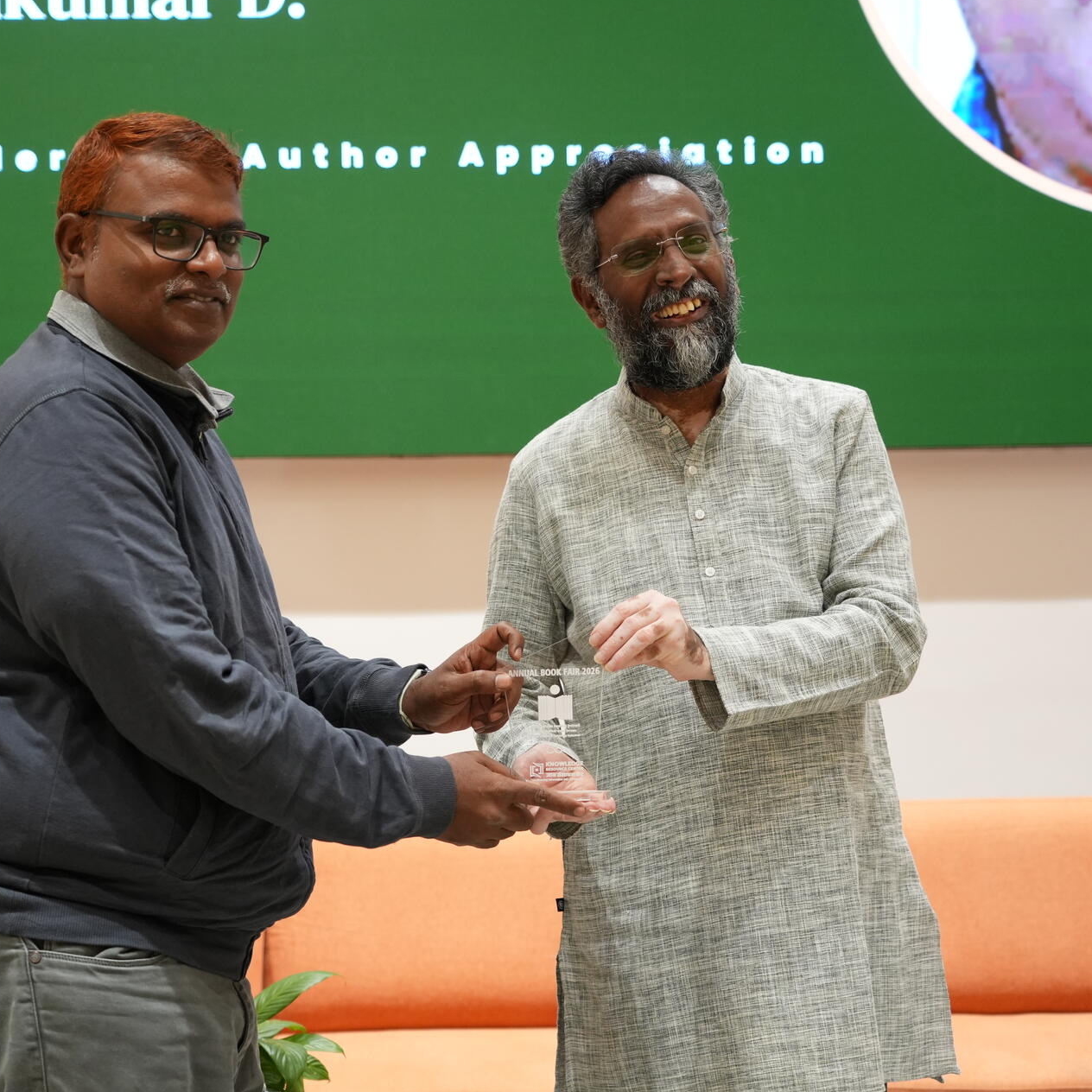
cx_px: 457
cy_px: 540
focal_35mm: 71
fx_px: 2534
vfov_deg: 24.3
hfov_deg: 24.3
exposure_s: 1/160
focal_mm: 55
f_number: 4
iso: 2500
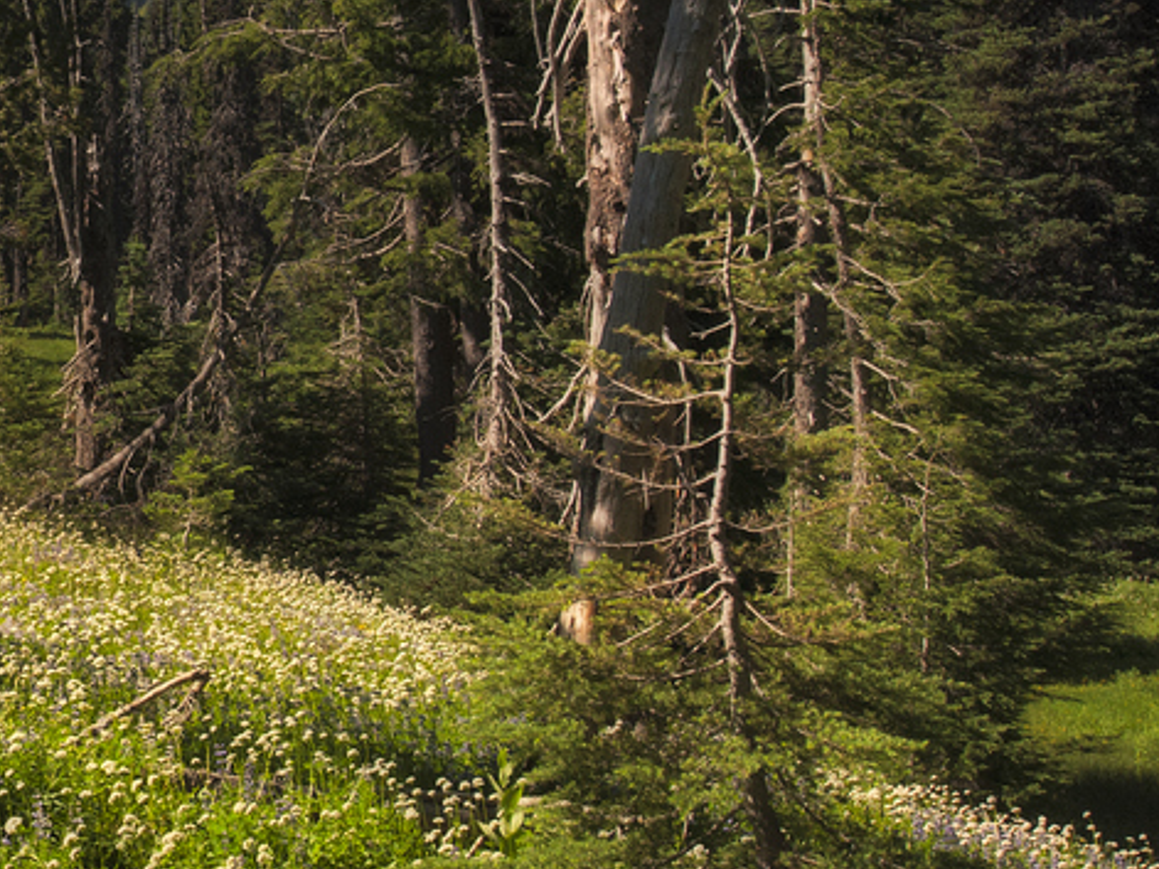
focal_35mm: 82
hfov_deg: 21.6
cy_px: 257
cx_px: -329
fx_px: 2745
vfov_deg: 17.9
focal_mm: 32
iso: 1600
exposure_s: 1/2000
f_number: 11
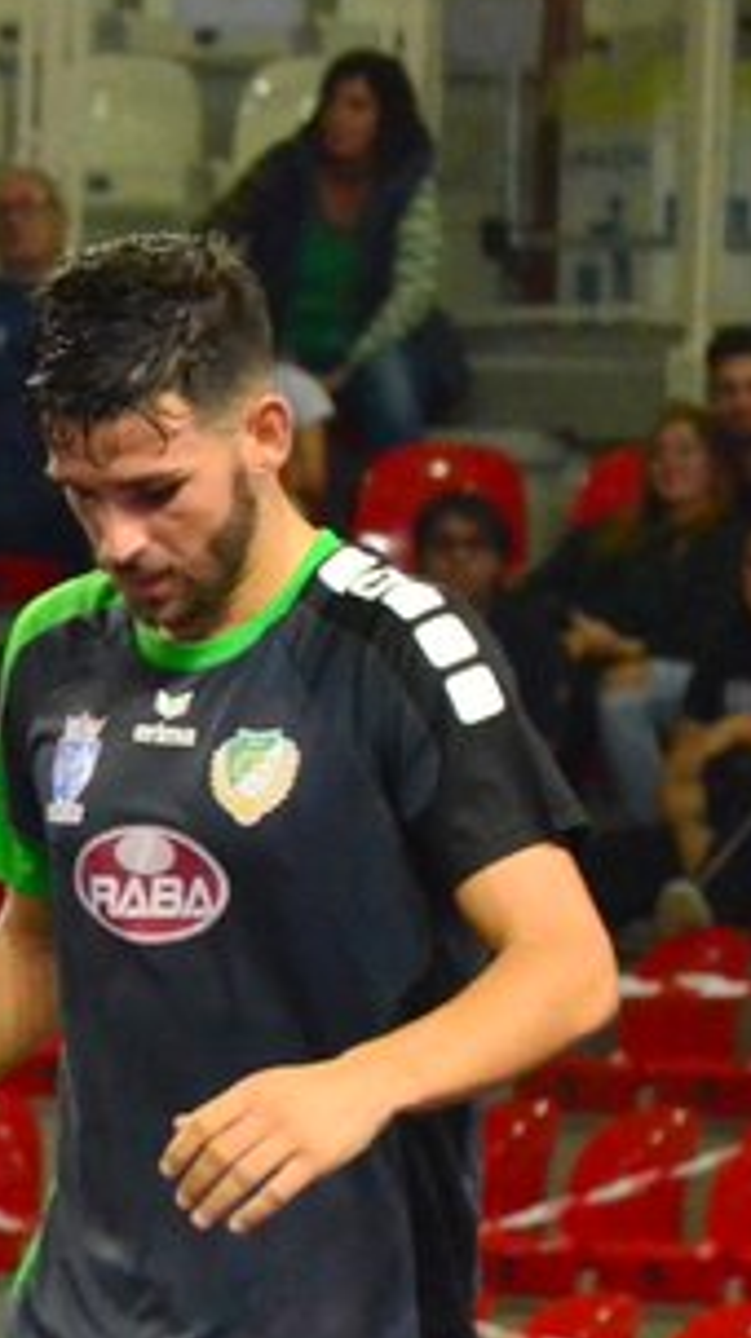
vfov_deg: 4.3
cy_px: 826
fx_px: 17913
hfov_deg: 2.4
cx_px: -937
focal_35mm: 505
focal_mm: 122
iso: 6400
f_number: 6.3
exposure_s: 1/400
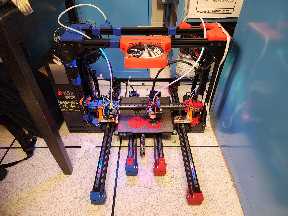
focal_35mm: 23
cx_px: 144
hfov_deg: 73.9
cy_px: 108
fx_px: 191
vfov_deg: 58.9
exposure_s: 1/120
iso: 500
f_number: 1.8
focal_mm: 6.4
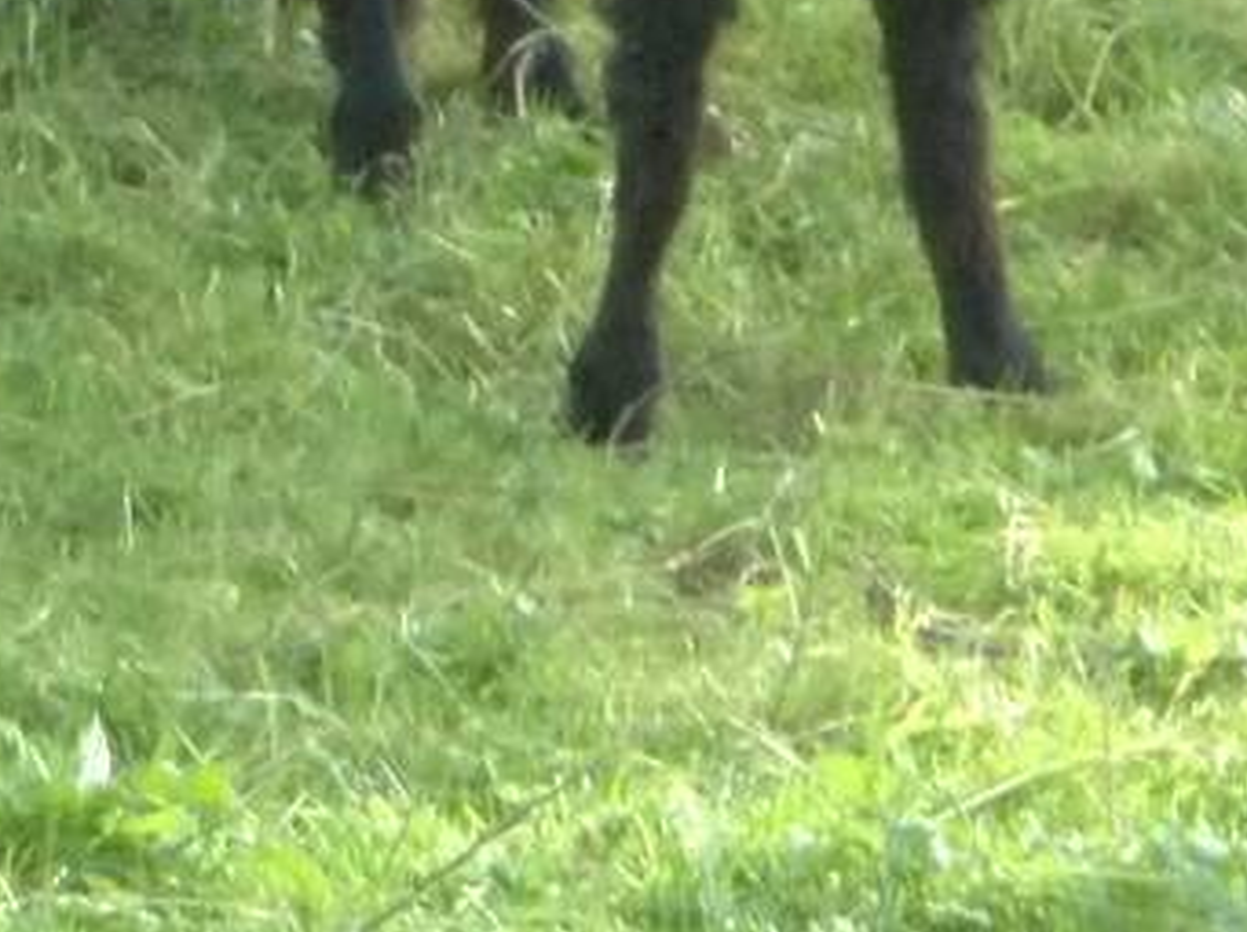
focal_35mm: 775
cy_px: -380
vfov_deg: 1.9
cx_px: 1814
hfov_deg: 2.6
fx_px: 27889
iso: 320
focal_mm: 29.5
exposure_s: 1/160
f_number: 5.9
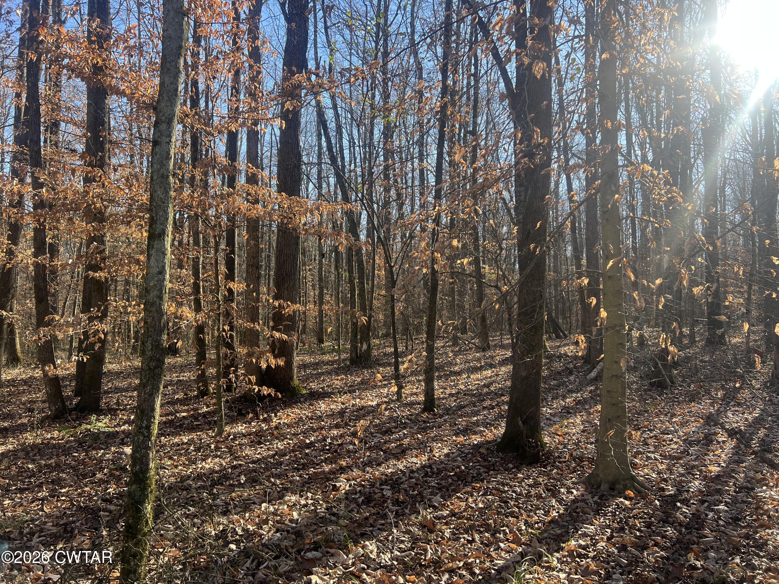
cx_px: 390
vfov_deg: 53.1
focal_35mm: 26
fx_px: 585
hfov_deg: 67.3
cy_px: 292
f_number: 1.5
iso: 50
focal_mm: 5.7
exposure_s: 1/643
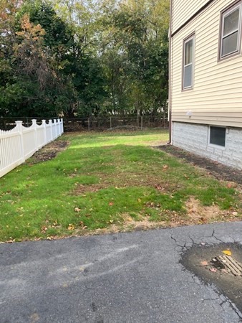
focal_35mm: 26
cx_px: 121
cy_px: 162
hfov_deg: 53.1
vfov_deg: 67.3
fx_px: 242
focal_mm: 4.25
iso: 32
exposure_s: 1/519
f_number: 1.8
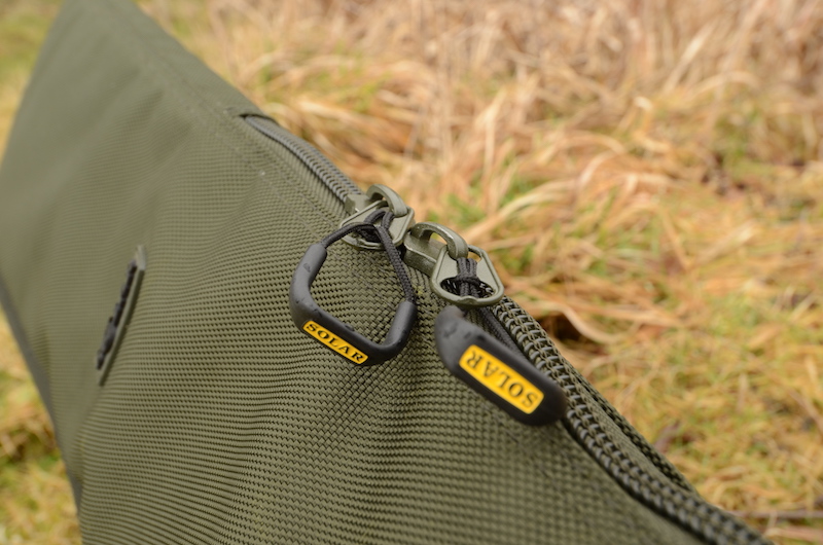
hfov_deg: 57.3
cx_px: 412
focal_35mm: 33
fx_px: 753
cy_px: 272
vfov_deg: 39.8
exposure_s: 1/100
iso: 200
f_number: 9
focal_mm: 22
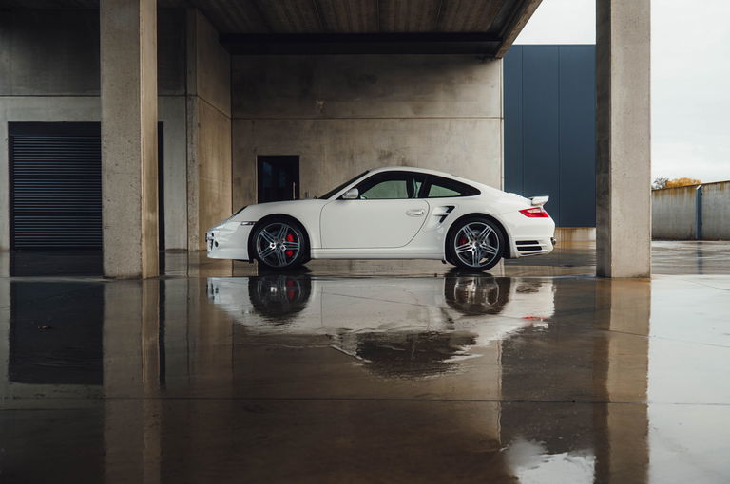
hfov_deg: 54.5
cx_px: 365
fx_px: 709
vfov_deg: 37.8
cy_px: 242
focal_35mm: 35
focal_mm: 35
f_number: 5
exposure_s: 1/100
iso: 400
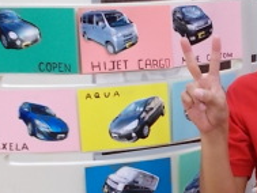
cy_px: 103
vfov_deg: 16.8
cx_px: 292
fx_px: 654
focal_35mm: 88
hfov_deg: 21.0
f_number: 3.2
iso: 125
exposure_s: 1/25
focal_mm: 4.6
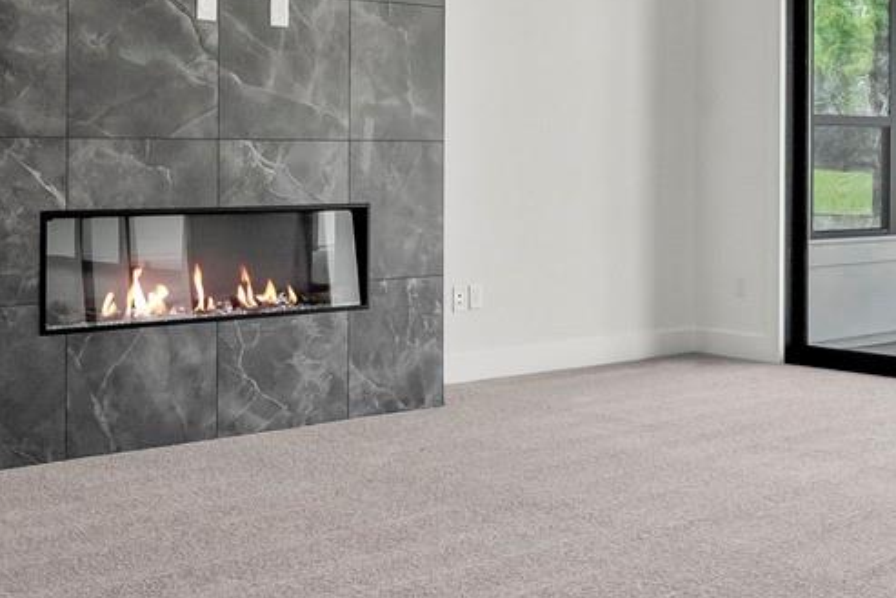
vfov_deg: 22.8
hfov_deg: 33.2
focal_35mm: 59
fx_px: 1469
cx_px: 684
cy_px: 154
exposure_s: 1/40
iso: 1000
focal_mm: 18
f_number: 11
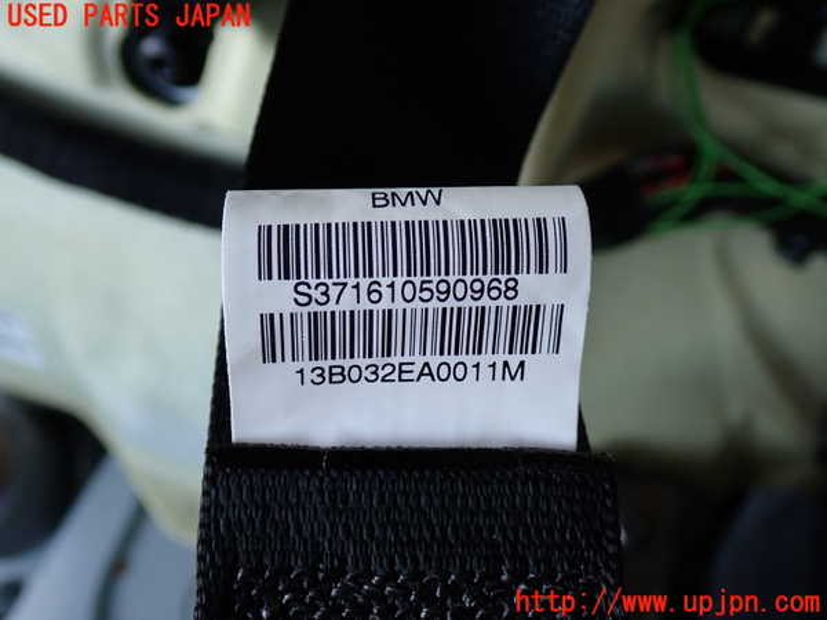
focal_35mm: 38
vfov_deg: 37.7
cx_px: 414
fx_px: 908
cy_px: 310
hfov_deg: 49.0
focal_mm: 6.83
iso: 200
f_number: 2.7
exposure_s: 1/60
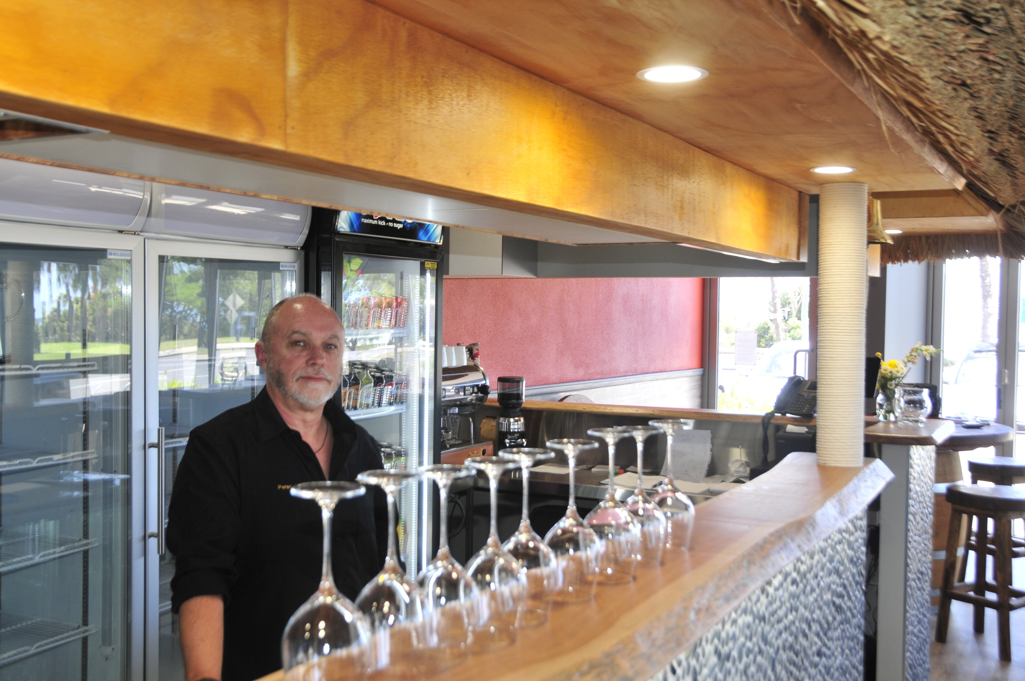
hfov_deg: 49.6
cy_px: 340
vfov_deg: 34.1
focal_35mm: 39
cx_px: 512
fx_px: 1109
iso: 320
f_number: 5
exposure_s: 1/60
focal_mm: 26
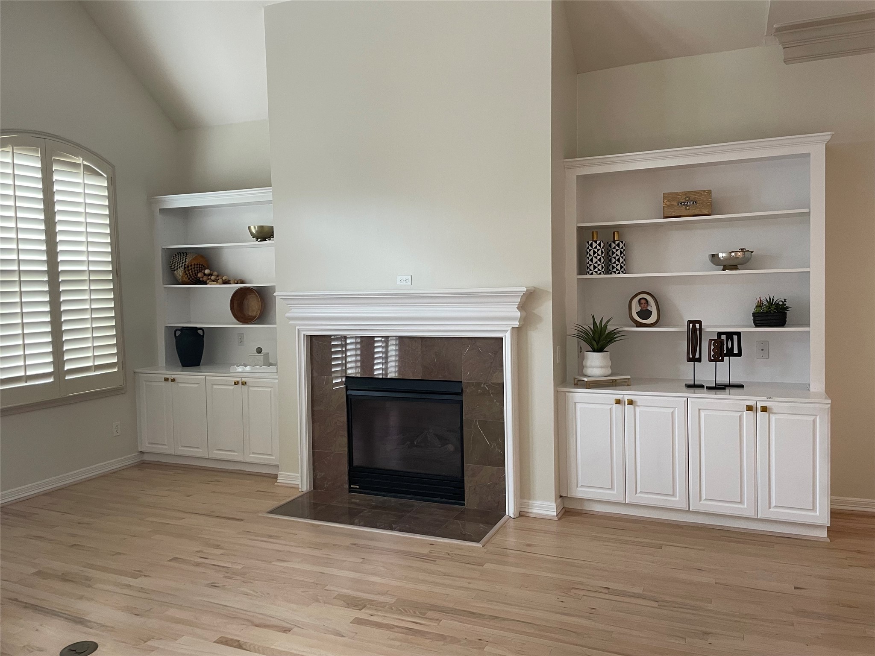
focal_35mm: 26
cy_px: 328
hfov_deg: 67.3
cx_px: 438
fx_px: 657
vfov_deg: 53.1
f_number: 1.6
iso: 125
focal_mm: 4.2
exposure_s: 1/60
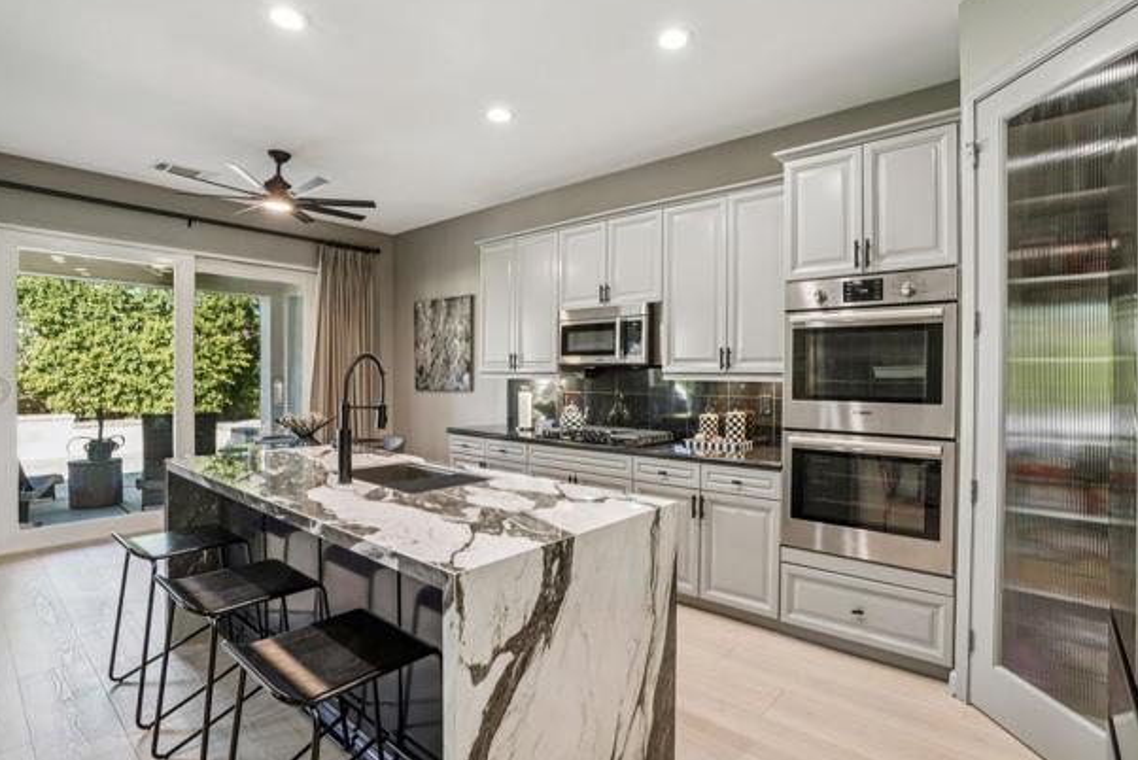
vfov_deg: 70.5
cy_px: 377
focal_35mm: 17
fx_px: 538
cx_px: 595
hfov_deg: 93.2
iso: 400
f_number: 8
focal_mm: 16
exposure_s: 1/10
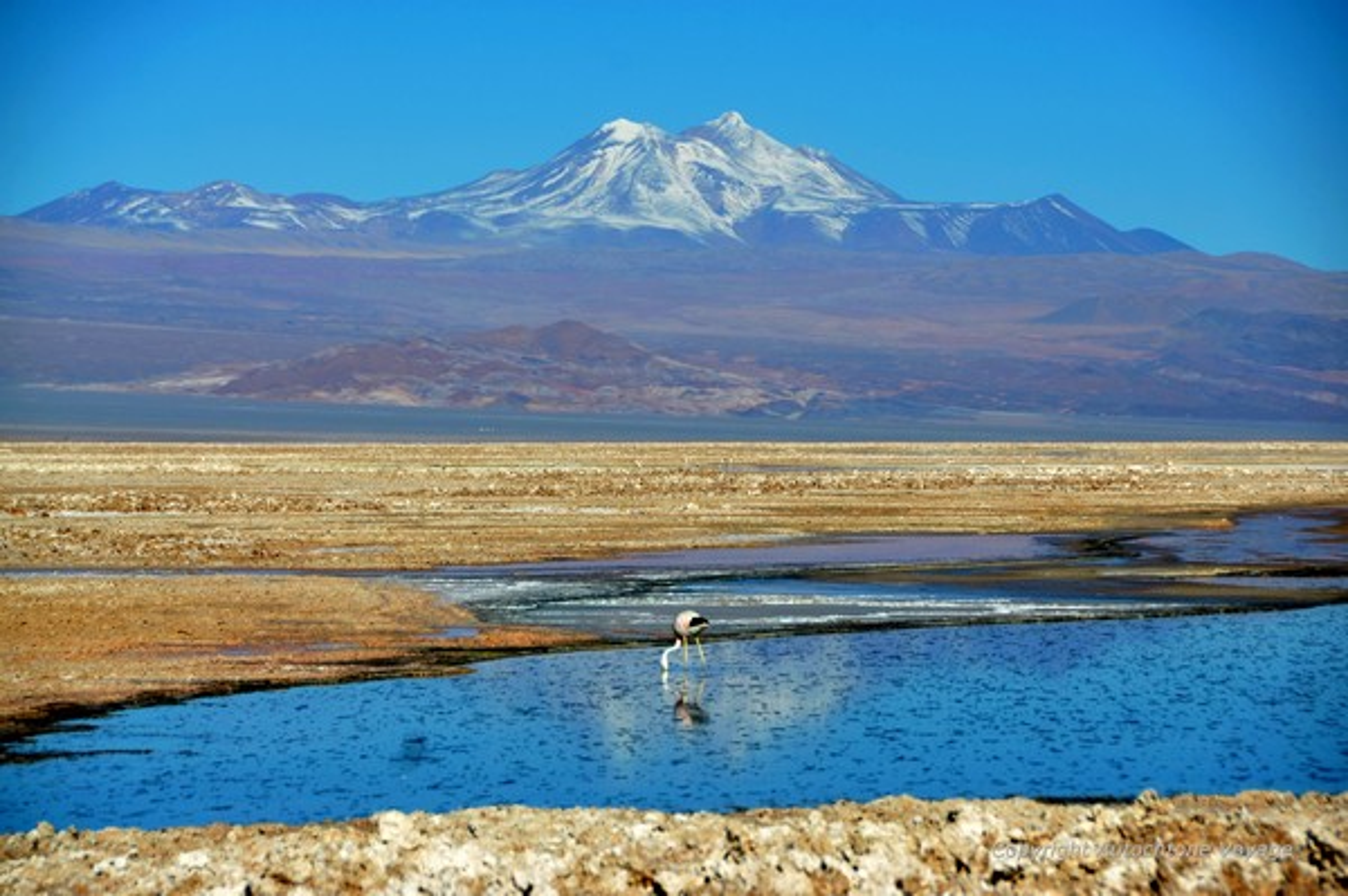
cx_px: 674
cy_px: 448
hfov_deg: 10.6
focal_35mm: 195
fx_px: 7295
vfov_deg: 7.0
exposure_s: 1/1000
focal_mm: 130
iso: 200
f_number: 8
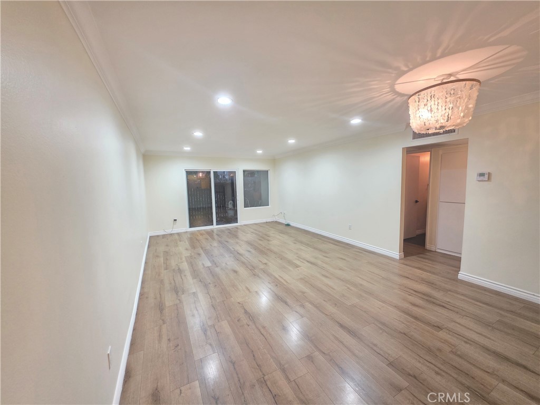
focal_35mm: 13
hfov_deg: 106.2
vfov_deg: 89.9
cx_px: 270
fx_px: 203
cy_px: 202
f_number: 1.9
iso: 320
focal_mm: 2.2
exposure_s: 1/60
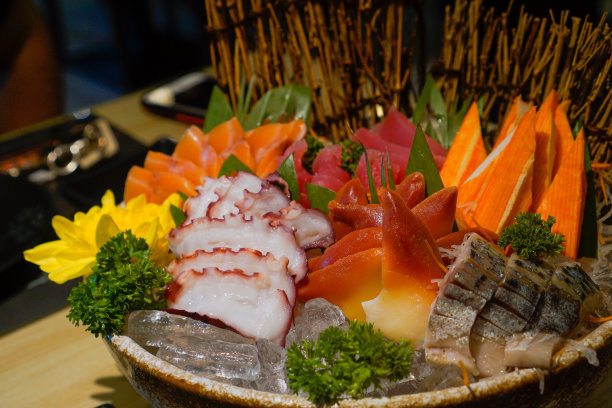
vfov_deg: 25.8
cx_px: 306
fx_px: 892
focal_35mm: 52
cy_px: 204
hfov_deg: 37.9
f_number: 4.5
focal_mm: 35
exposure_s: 1/50
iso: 125
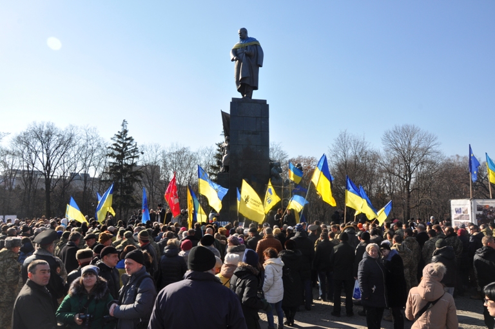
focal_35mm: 32
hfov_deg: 59.6
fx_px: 433
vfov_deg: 41.6
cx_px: 248
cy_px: 164
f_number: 13
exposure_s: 1/200
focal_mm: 21
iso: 200
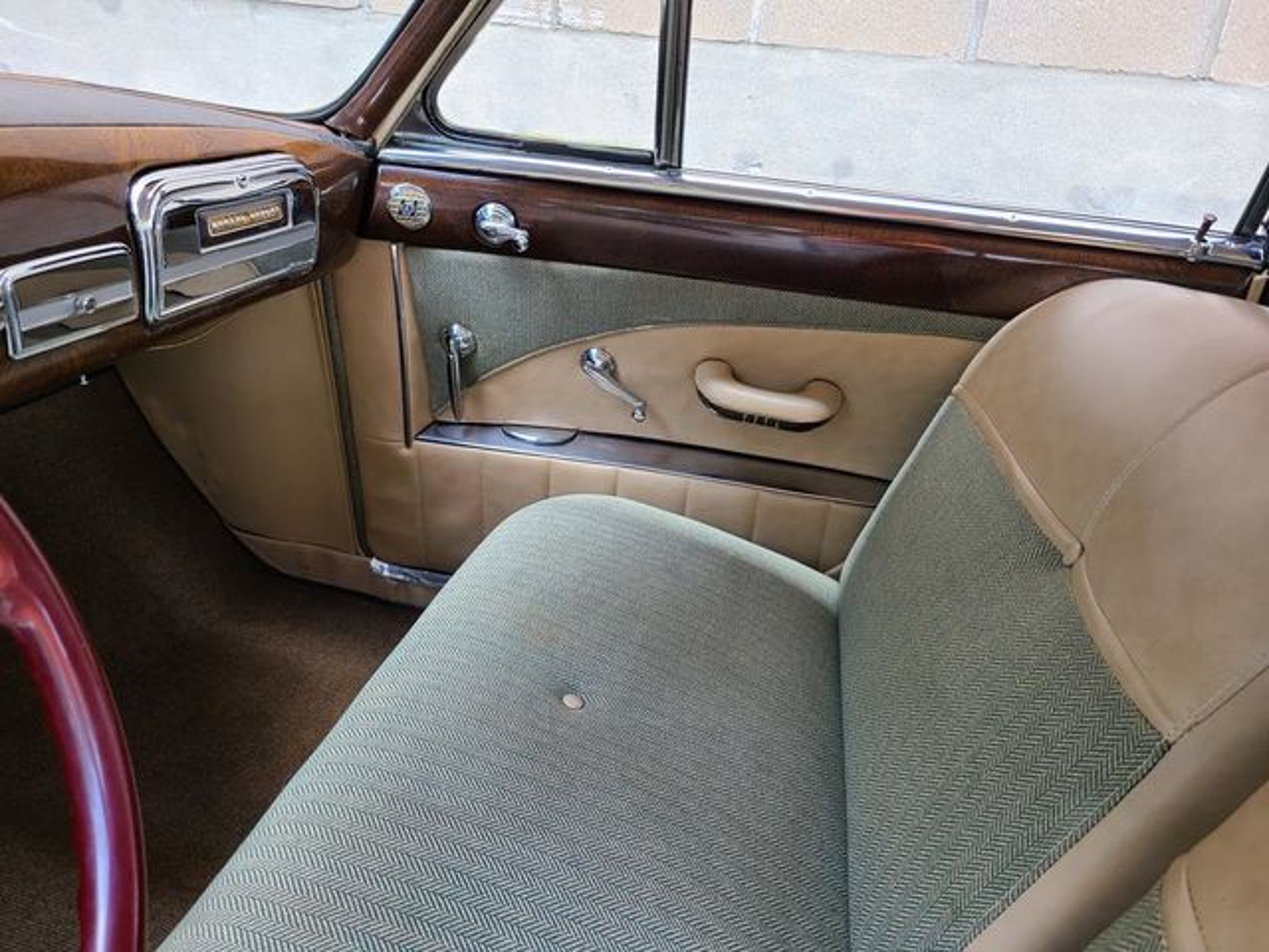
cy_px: 476
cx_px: 634
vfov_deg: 53.1
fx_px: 953
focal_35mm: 26
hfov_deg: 67.3
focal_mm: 5.4
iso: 40
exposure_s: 1/59
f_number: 1.8
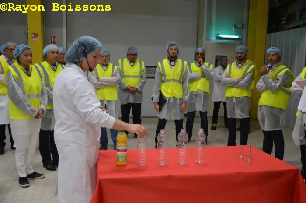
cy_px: 102
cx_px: 153
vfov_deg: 34.1
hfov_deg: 49.6
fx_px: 331
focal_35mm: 39
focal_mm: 26
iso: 400
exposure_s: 1/60
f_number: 4
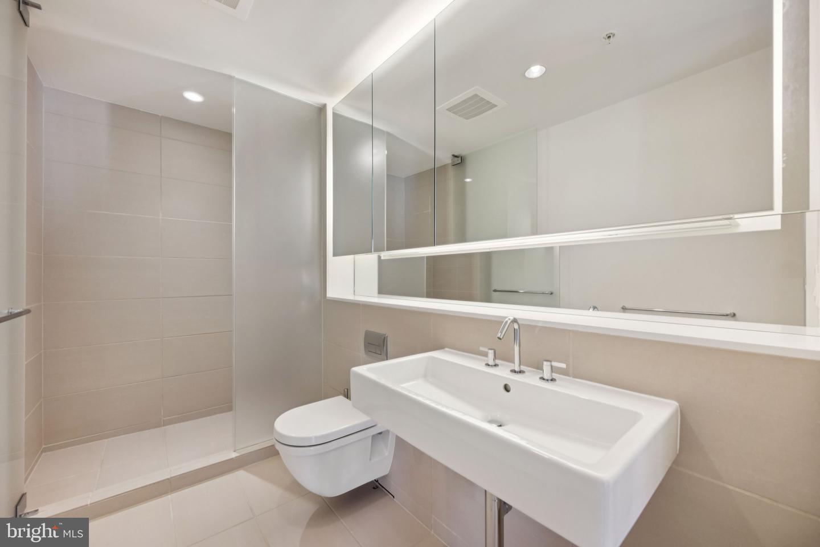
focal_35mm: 14
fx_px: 319
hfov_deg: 104.3
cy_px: 274
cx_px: 410
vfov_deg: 81.2
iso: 400
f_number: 7.1
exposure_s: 1/50
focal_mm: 14
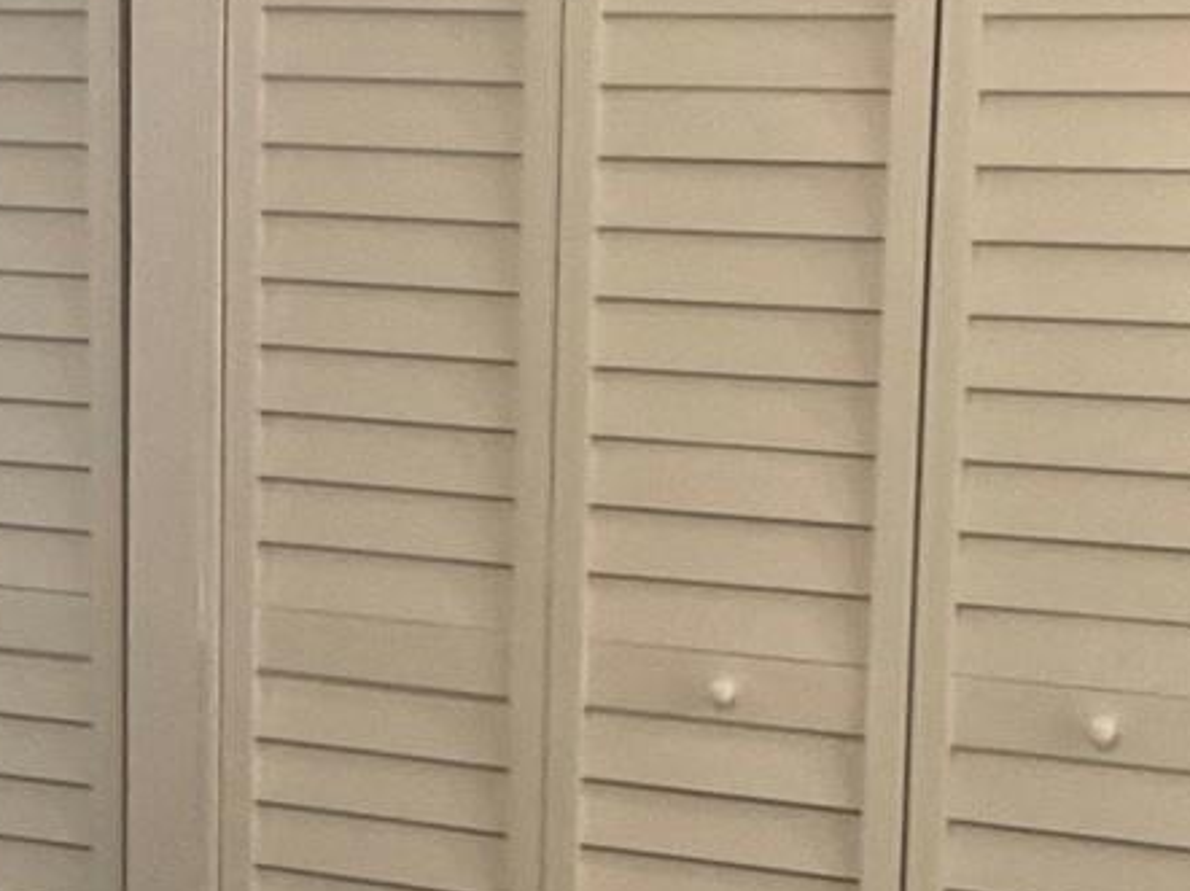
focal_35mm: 105
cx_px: 304
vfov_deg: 14.0
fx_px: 3608
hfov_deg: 18.6
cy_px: 627
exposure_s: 1/60
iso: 250
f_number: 1.8
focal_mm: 3
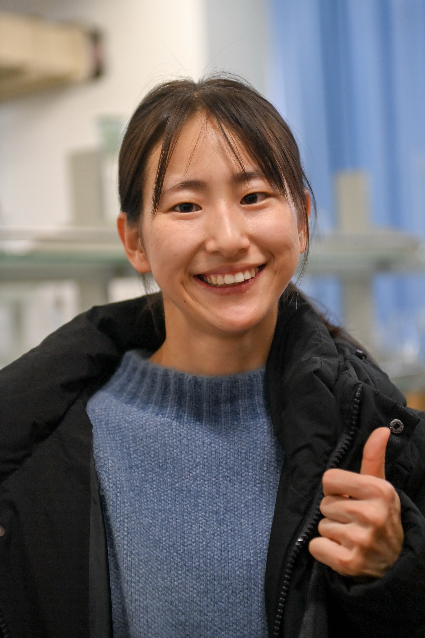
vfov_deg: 28.8
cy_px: 319
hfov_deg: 19.5
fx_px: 1239
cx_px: 212
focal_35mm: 70
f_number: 2.8
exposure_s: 1/250
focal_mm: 70
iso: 2000
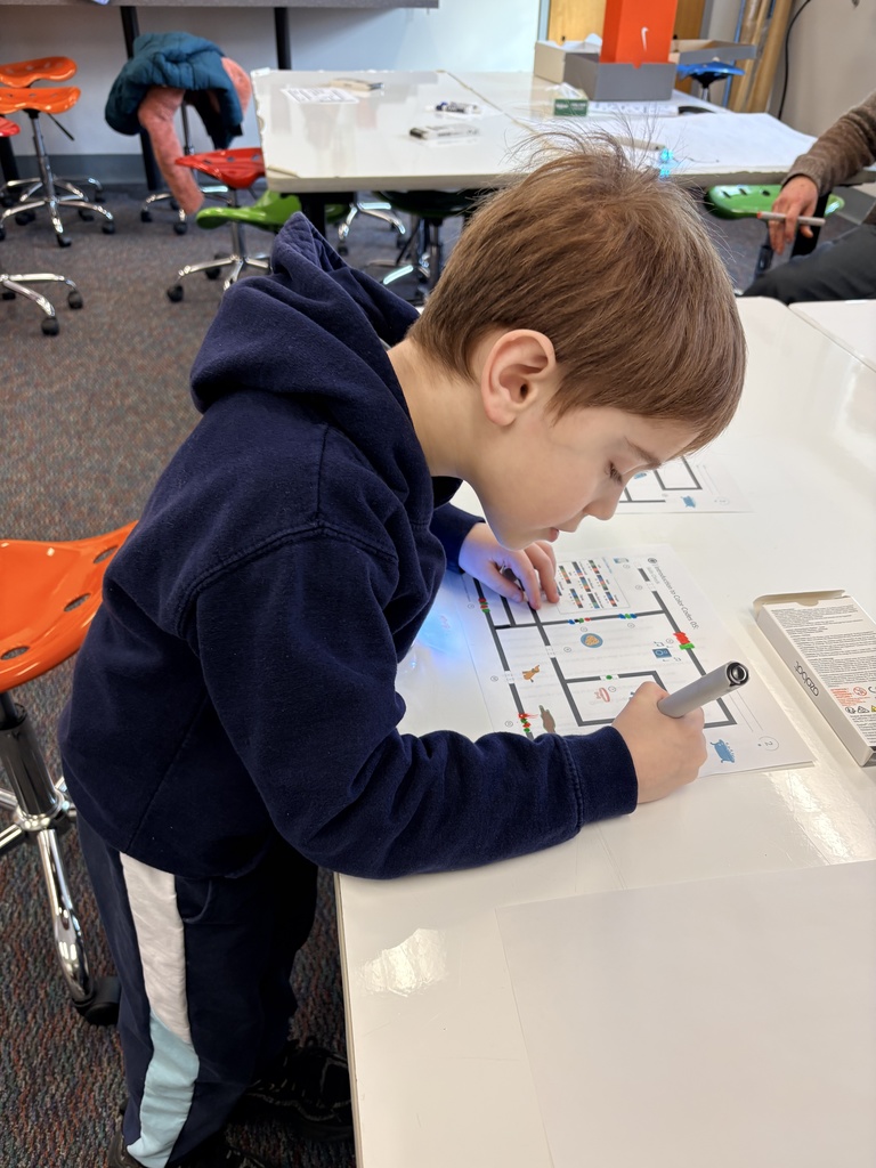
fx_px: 877
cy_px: 584
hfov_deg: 53.1
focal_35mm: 26
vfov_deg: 67.3
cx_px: 438
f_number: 1.6
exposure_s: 1/60
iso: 64
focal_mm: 5.96
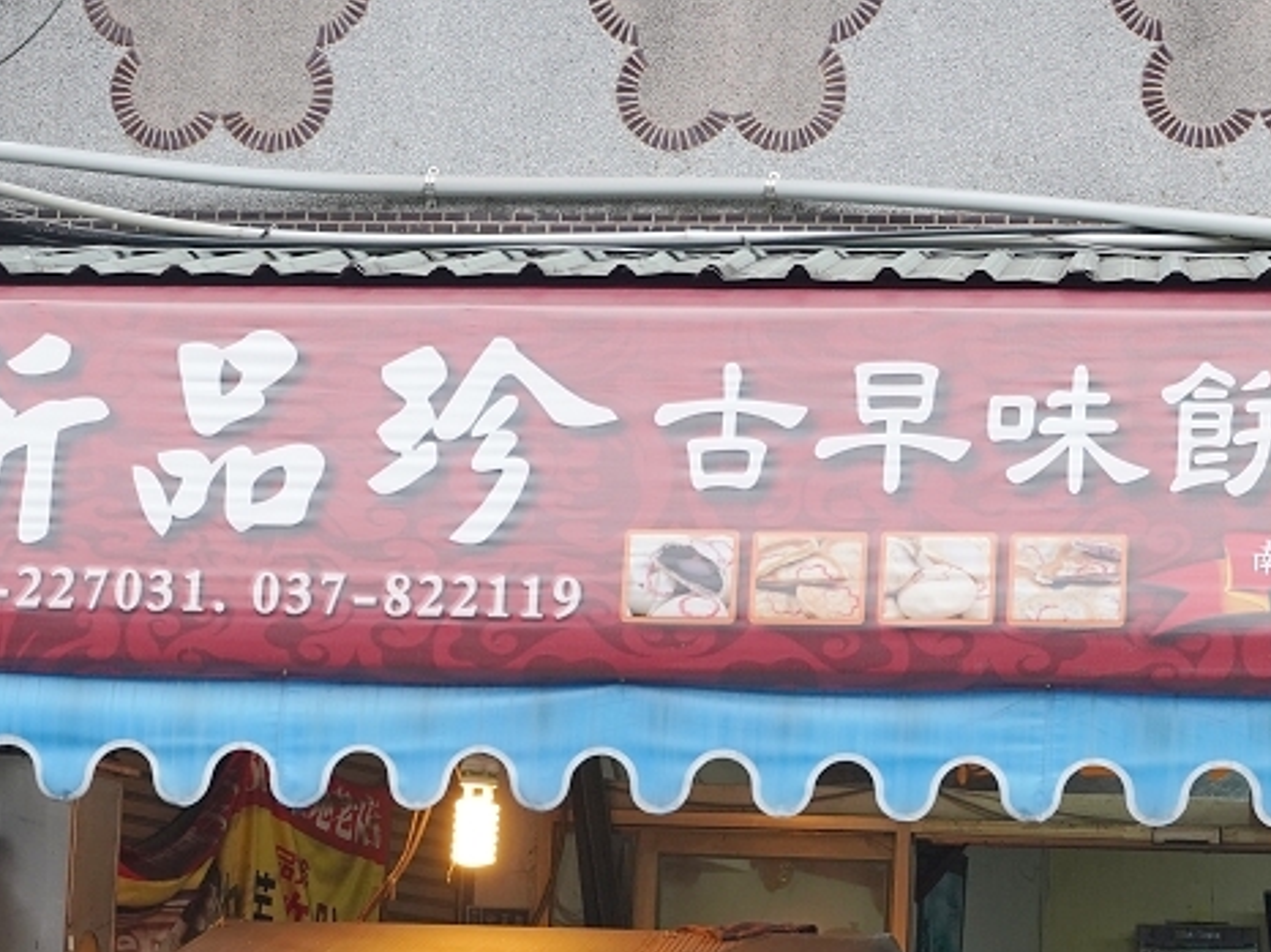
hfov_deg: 17.3
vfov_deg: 12.8
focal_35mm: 114
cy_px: 979
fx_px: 4184
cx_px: 603
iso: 1000
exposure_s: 1/160
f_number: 4
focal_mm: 46
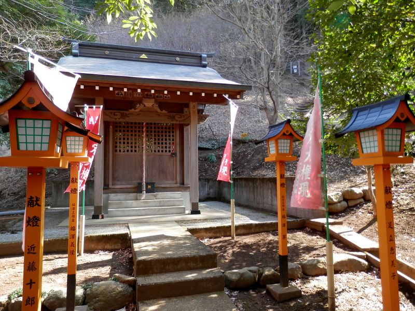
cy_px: 156
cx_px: 208
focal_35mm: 25
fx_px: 300
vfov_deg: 54.9
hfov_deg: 69.4
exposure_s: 1/50
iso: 80
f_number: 3
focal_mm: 4.5
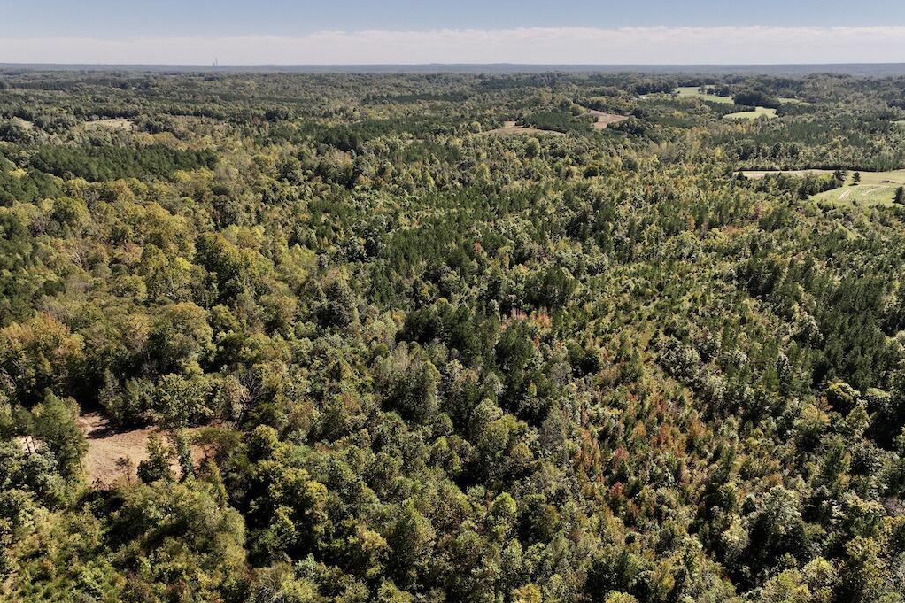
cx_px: 452
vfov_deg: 51.2
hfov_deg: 71.5
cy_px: 335
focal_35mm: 25
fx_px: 628
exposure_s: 1/200
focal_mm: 12.29
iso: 140
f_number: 2.8
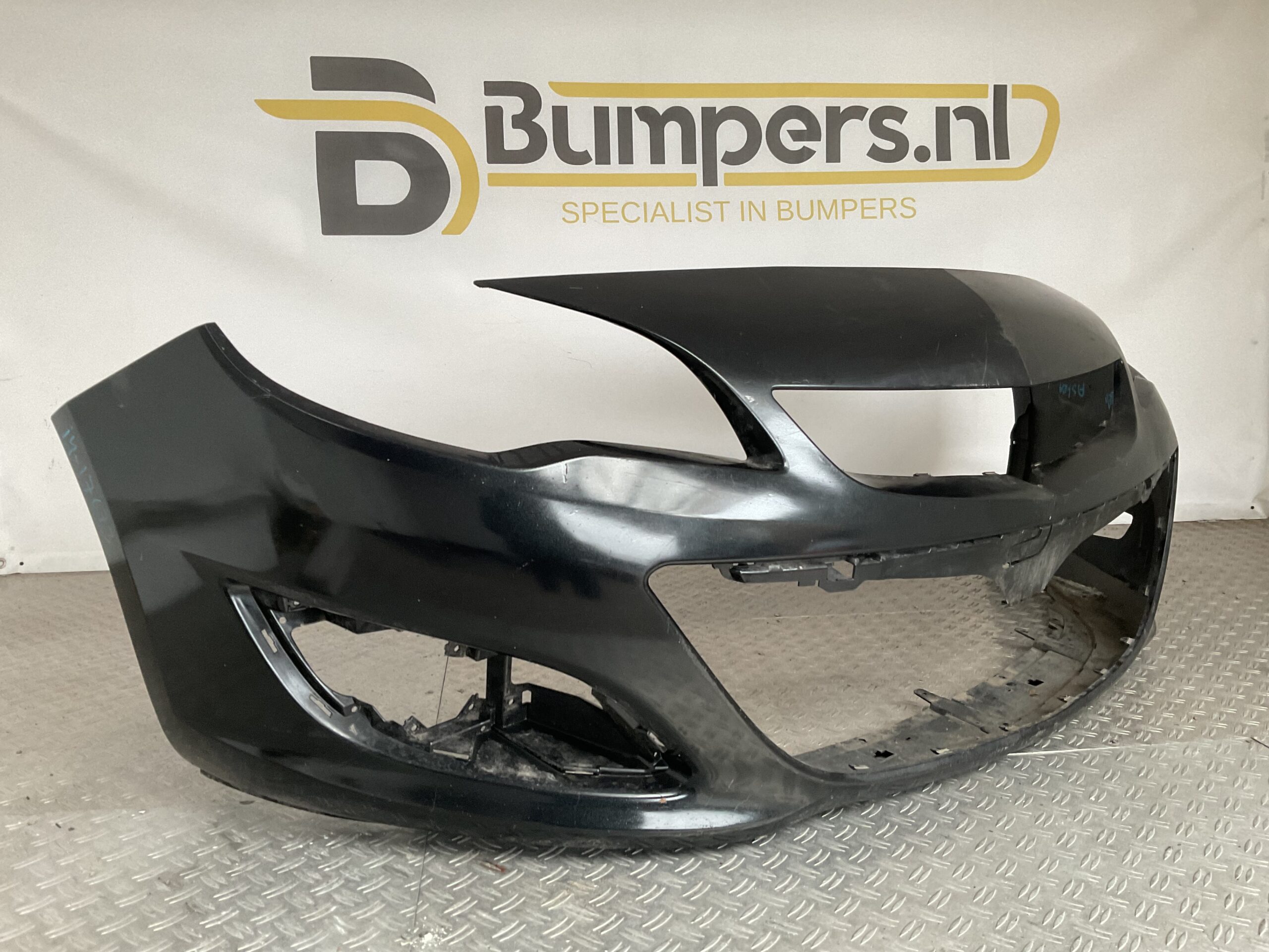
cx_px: 634
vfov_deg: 48.2
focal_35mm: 29
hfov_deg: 61.7
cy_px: 476
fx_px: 1063
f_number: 1.8
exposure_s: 1/50
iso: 160
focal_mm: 3
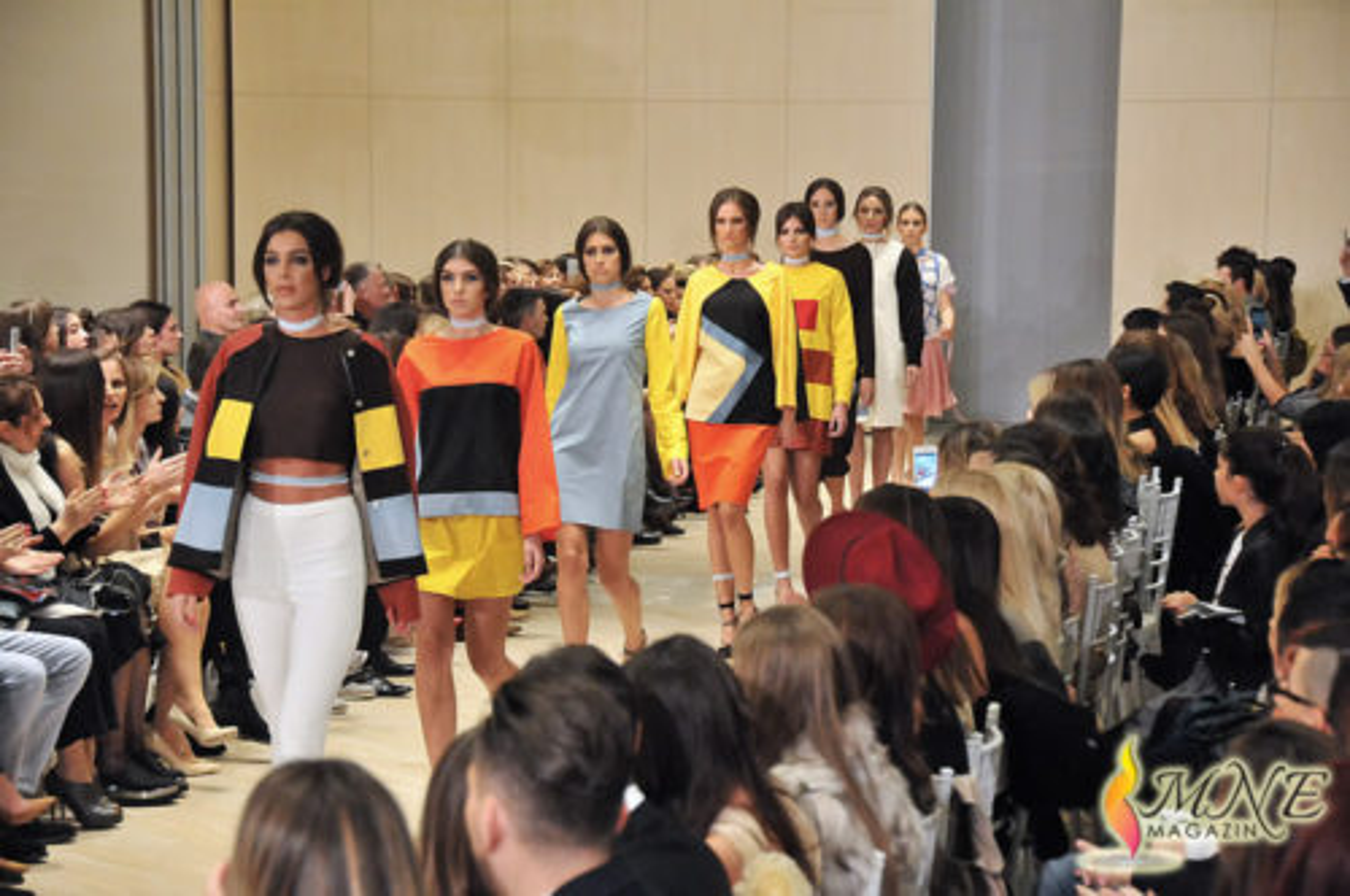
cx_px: 675
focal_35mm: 105
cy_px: 448
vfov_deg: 13.0
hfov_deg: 19.5
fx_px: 3932
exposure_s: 1/125
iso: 3200
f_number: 5
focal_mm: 70
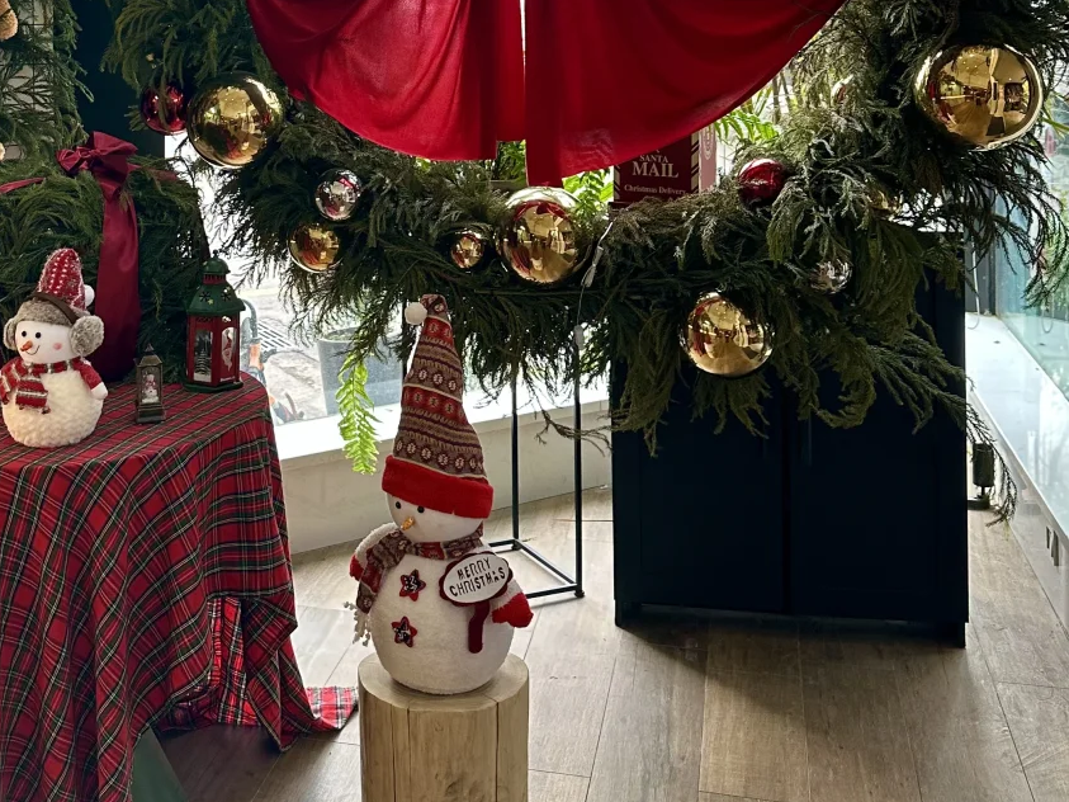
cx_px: 394
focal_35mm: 41
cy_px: 119
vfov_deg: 33.7
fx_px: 1266
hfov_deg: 45.4
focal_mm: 6.86
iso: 160
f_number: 1.78
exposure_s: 1/121
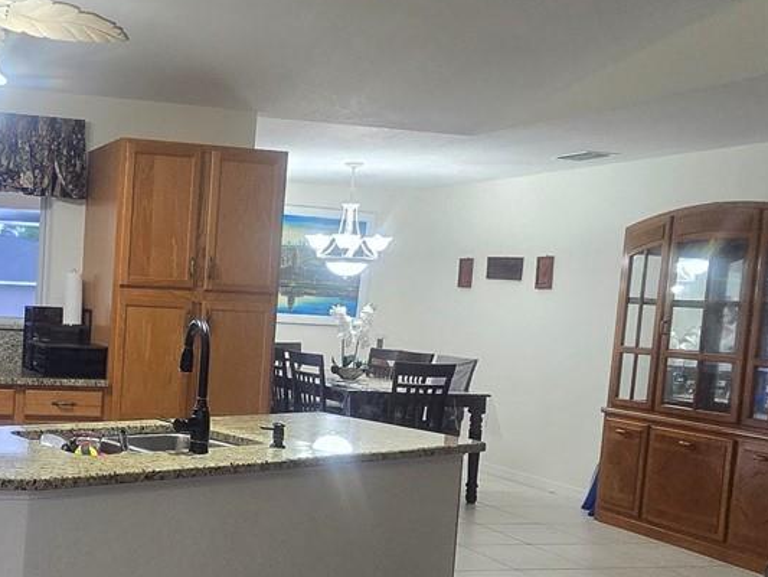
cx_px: 16
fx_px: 865
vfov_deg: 36.6
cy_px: 361
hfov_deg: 42.0
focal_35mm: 39
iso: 200
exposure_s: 1/60
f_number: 2.2
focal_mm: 2.2
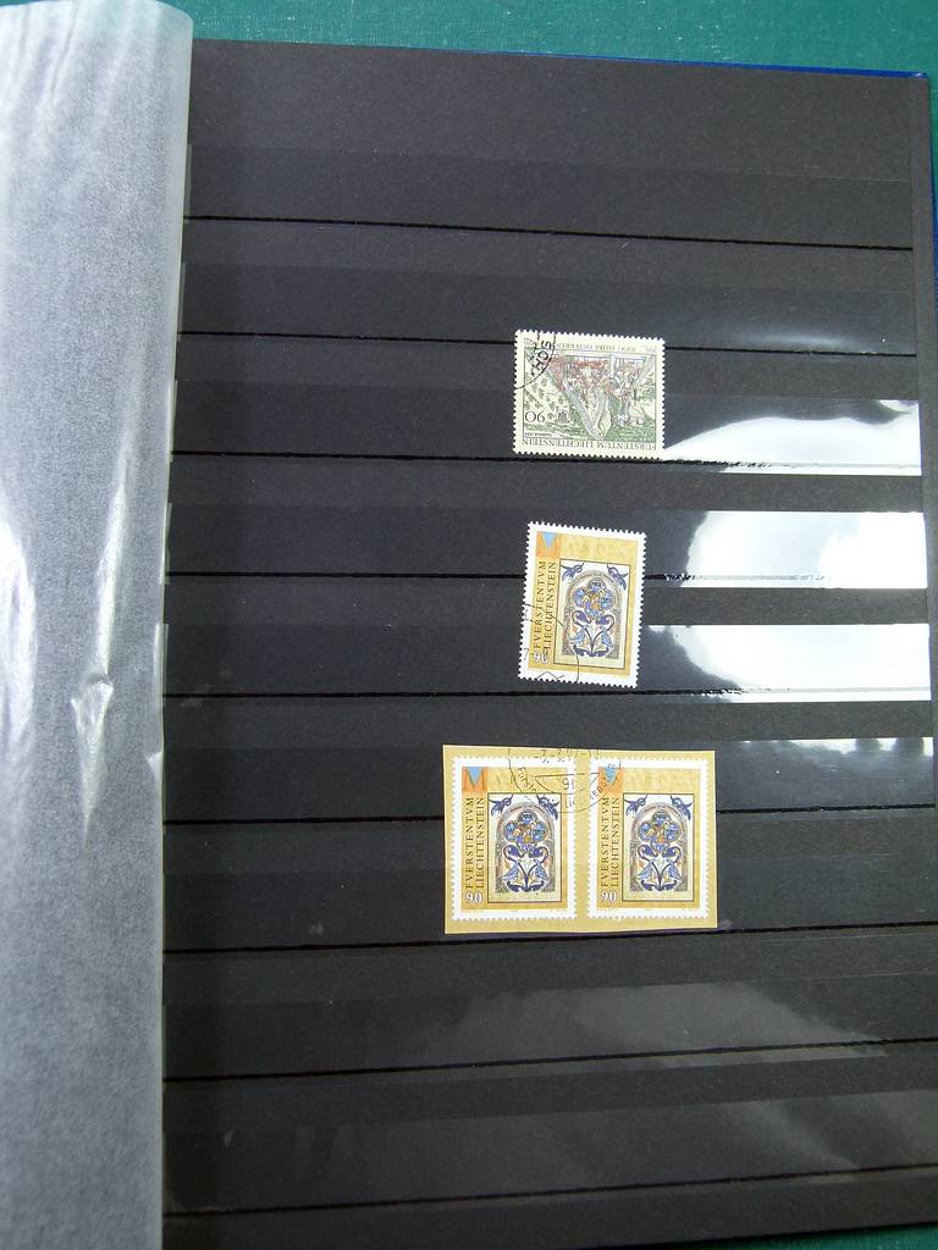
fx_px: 1301
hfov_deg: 39.7
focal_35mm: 36
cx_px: 469
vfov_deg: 51.4
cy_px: 625
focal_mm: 6.5
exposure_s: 1/60
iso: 125
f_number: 3.1
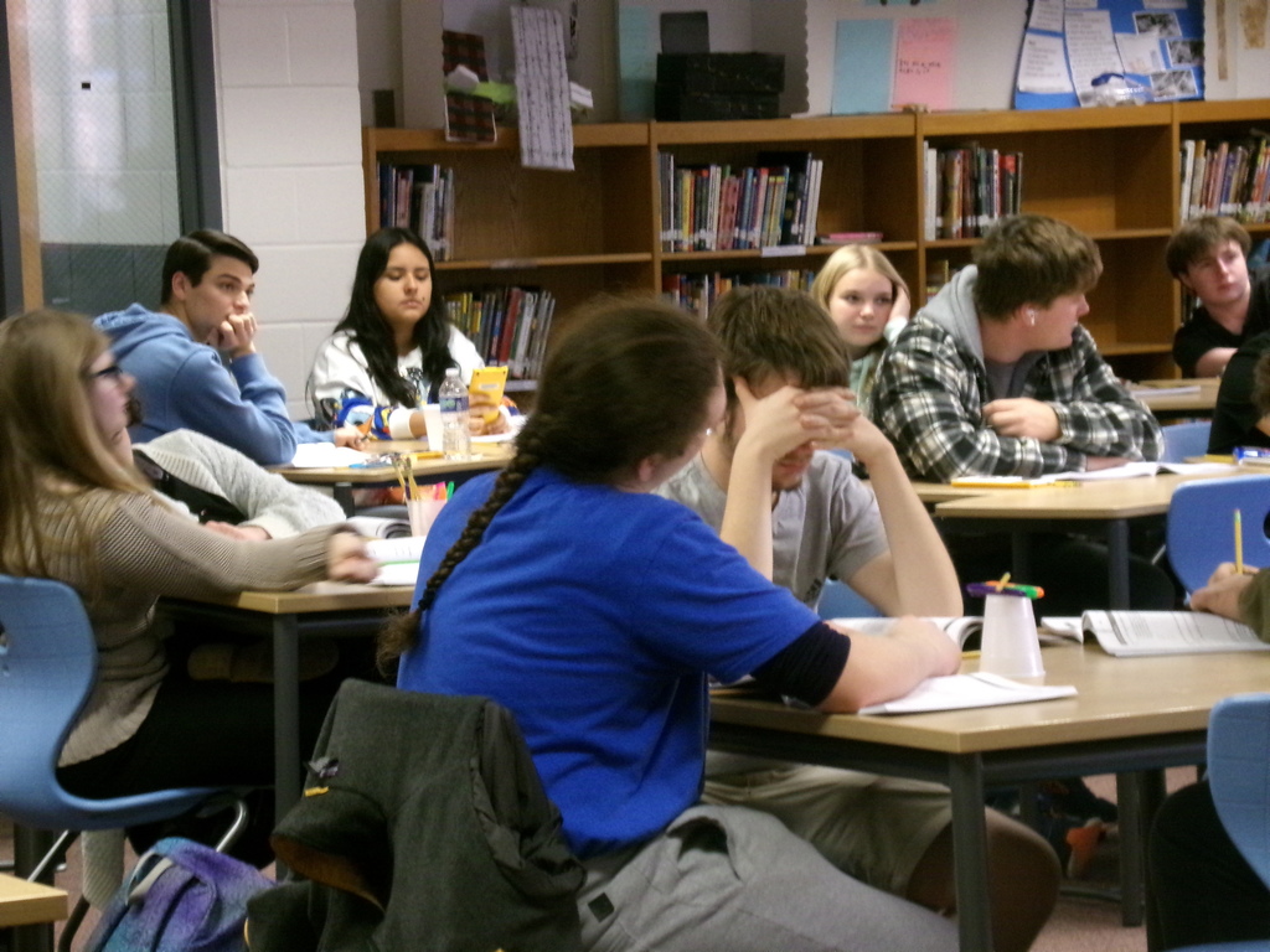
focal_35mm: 145
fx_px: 5320
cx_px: 635
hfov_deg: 13.6
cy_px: 476
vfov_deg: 10.2
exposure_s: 1/14
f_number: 5.7
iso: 800
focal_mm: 26.1
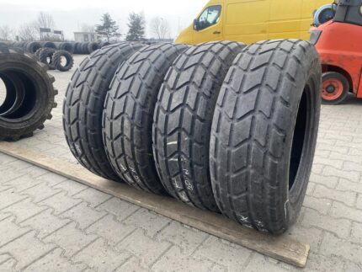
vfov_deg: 53.1
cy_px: 136
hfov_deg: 67.3
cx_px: 181
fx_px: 272
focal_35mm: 26
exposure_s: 1/222
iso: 32
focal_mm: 4.25
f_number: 1.8
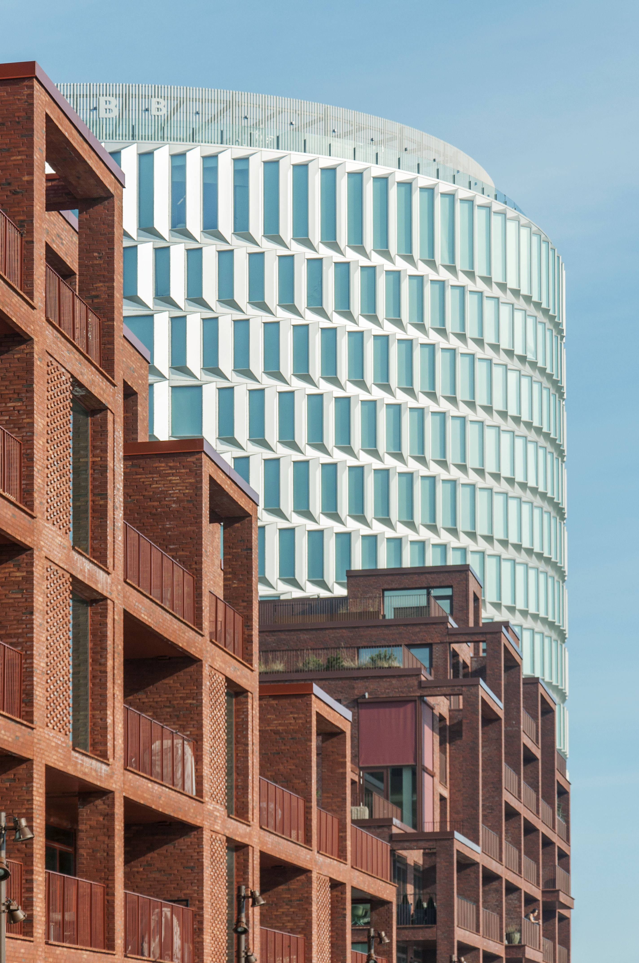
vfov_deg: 19.5
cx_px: 320
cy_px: 482
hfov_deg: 13.0
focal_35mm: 105
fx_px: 2803
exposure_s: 1/320
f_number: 9
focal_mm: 70
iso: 200
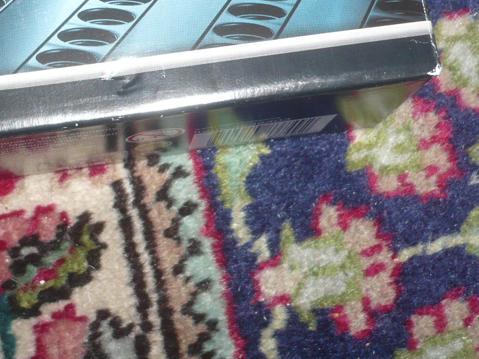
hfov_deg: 27.2
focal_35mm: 71
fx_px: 982
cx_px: 143
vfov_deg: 20.5
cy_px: 67
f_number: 2.8
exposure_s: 1/30
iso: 100
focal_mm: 5.8
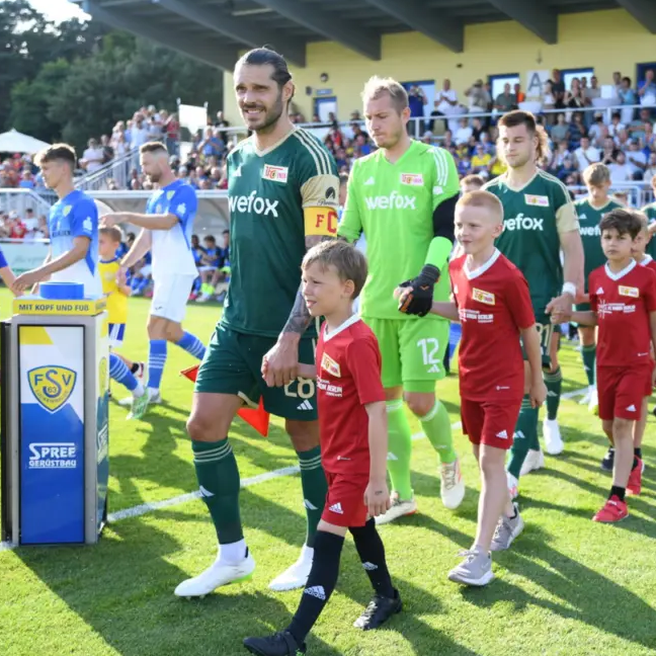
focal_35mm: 47
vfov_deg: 36.1
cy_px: 321
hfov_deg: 35.6
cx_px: 459
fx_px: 1008
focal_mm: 35
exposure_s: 1/1000
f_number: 2.8
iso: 320
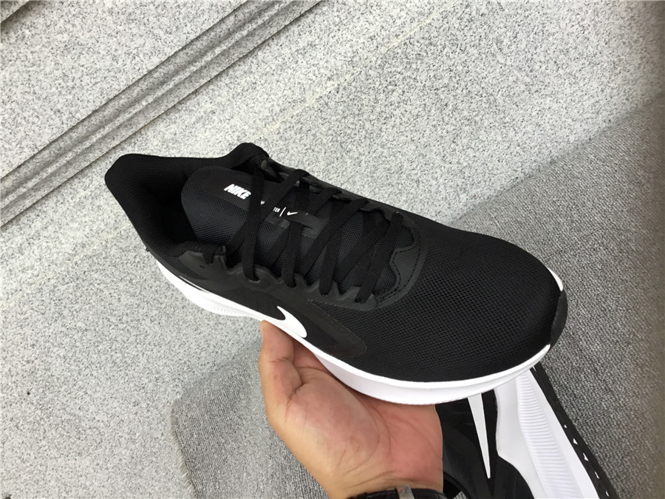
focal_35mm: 31
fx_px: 596
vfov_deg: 45.4
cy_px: 250
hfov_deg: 58.4
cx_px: 332
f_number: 2.4
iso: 40
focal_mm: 3.3
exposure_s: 1/100
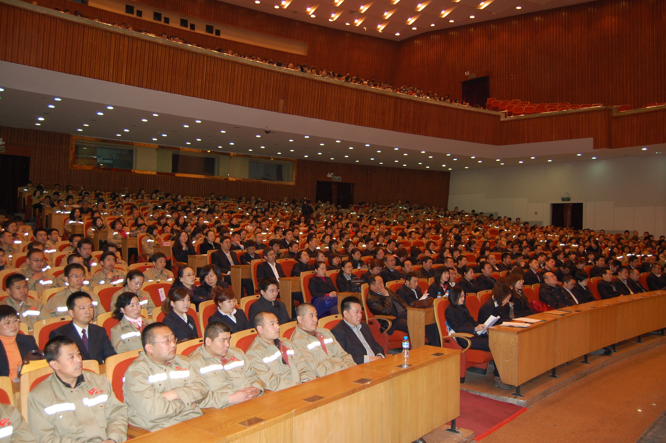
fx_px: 499
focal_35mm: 27
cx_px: 333
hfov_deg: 67.4
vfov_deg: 47.8
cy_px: 222
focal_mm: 18
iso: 500
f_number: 3.5
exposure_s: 1/60
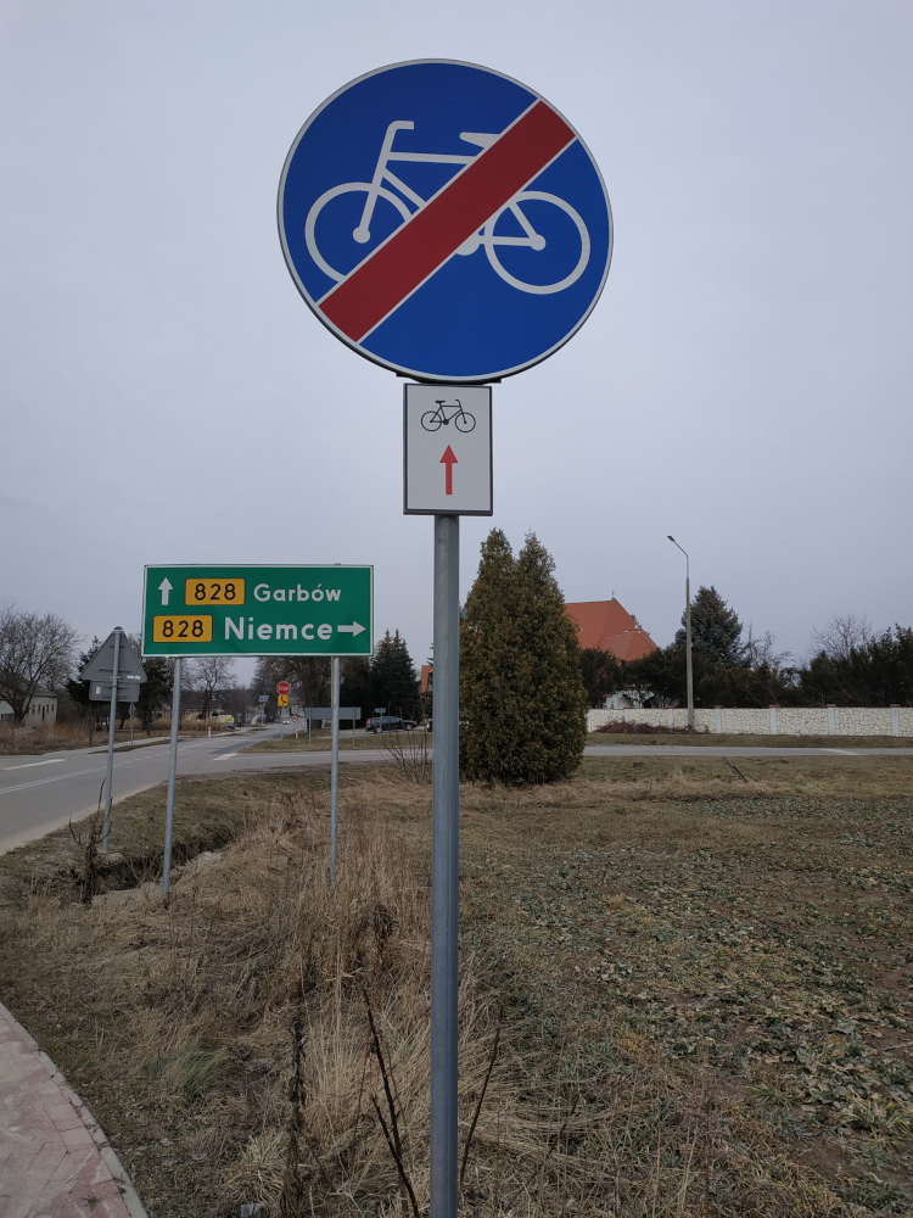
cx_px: 456
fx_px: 844
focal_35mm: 24
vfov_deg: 71.6
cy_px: 609
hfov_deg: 56.8
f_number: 1.9
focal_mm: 3.94
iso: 100
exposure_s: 1/1968
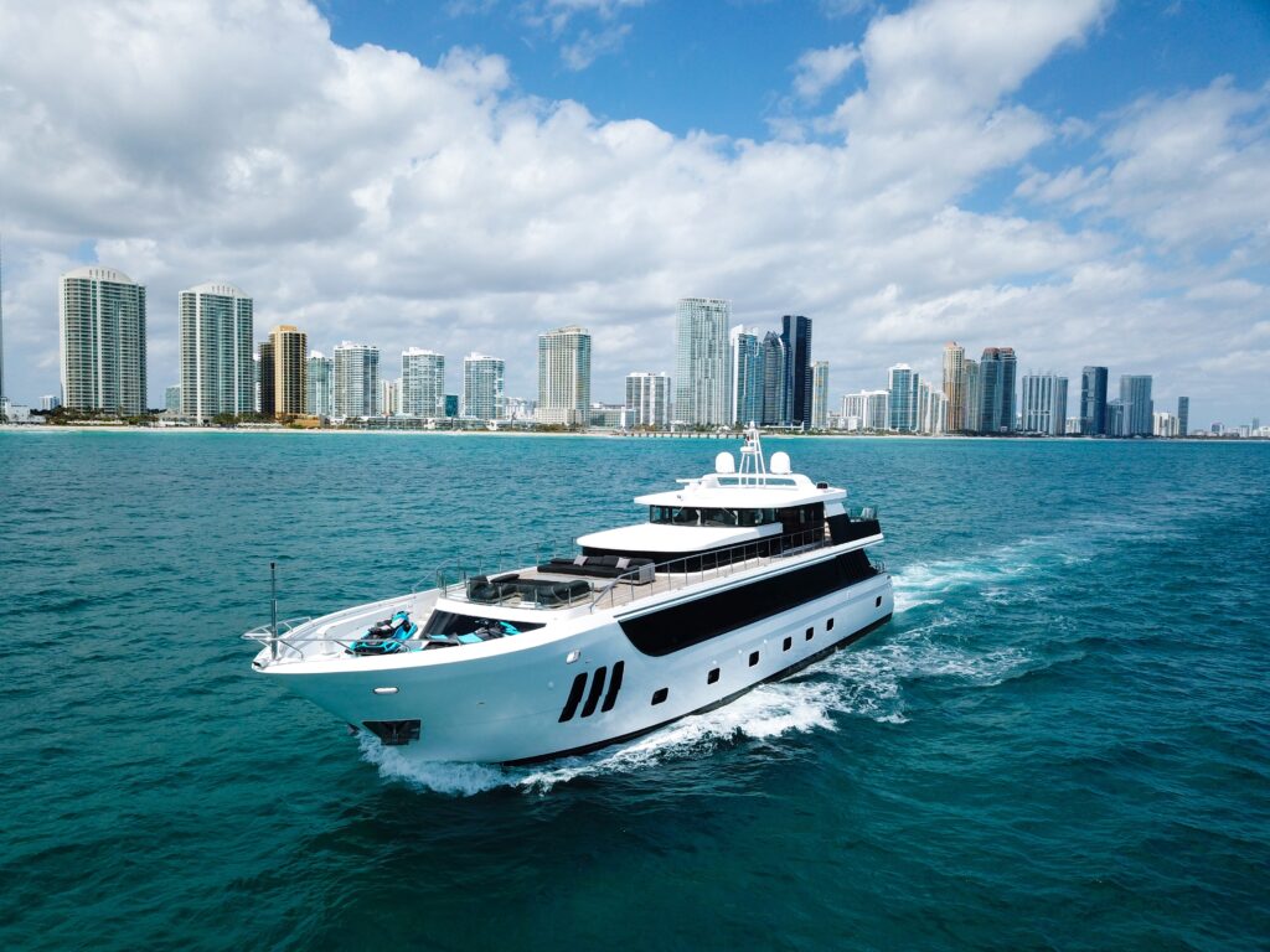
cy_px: 476
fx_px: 954
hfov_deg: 67.3
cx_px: 635
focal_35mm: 26
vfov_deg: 53.1
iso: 100
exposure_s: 1/2300
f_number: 2.2
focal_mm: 4.73
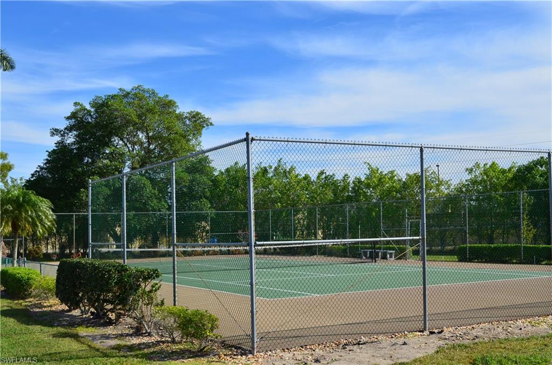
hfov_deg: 41.2
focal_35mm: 48
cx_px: 276
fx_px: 734
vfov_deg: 27.9
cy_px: 182
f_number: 10
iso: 200
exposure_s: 1/320
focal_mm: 32
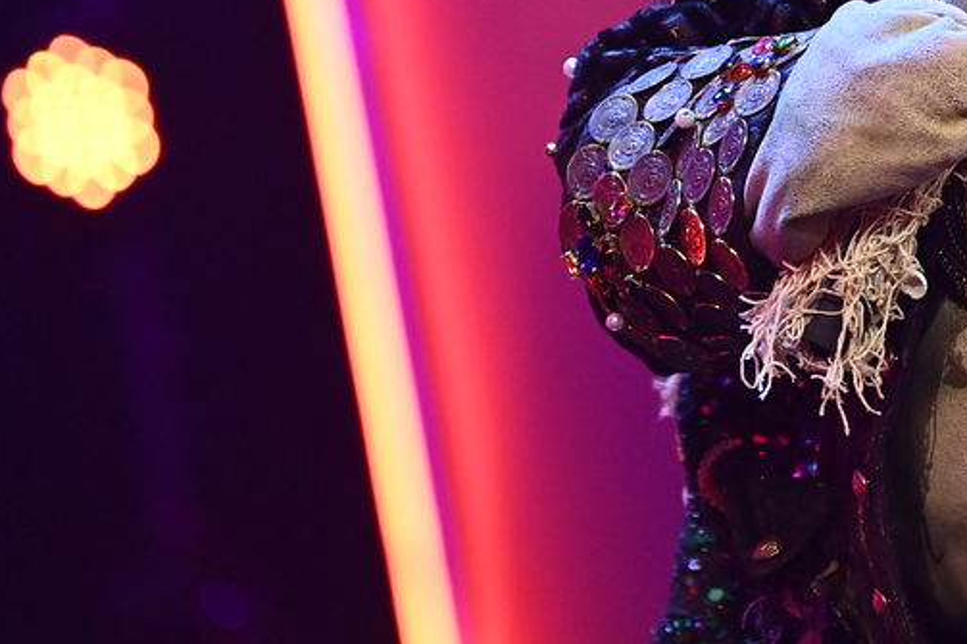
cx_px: 1067
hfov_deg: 3.8
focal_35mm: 541
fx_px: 14526
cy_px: -111
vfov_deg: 2.5
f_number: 2.8
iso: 3200
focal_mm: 170
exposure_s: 1/400
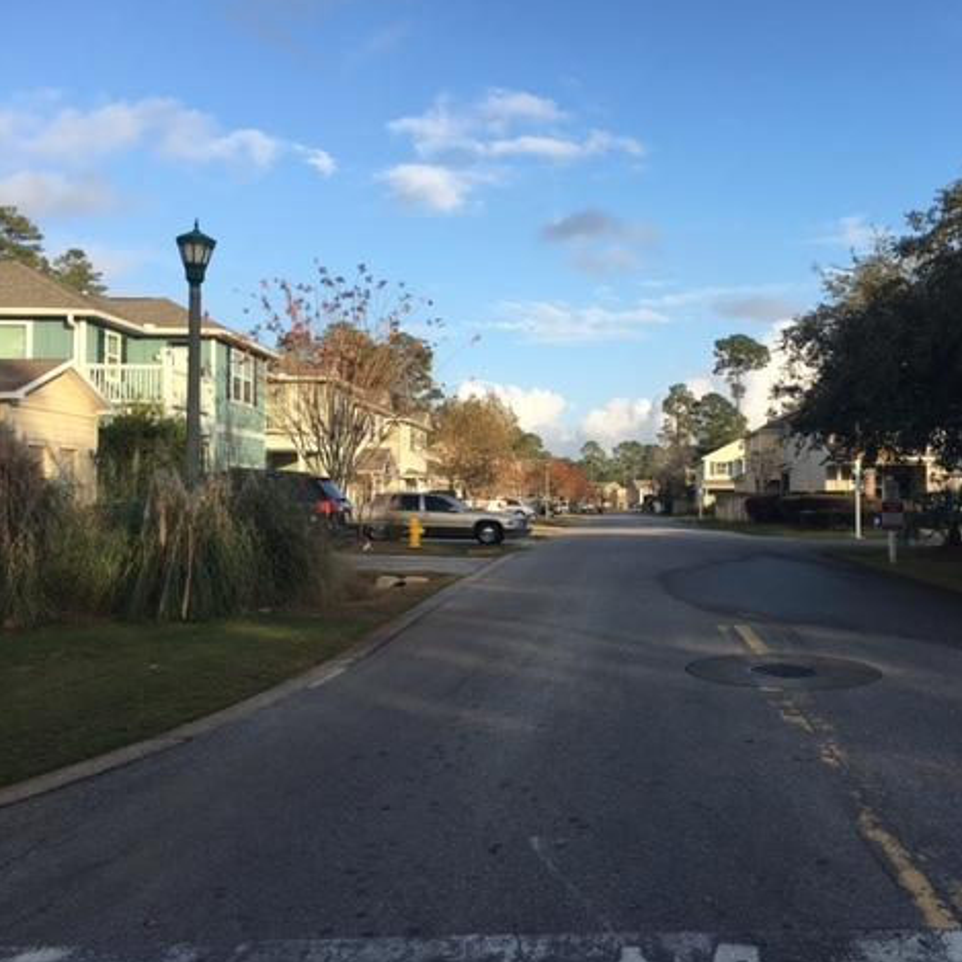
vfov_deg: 47.2
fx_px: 1100
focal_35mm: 35
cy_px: 480
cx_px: 652
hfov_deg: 46.4
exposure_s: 1/699
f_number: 2.2
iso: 25
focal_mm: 4.15
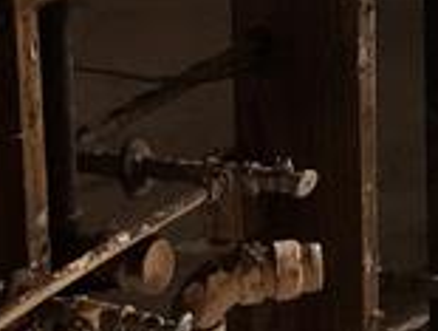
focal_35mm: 191
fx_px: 2422
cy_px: -328
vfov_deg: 7.5
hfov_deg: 9.6
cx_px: 904
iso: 64
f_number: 1.8
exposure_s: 1/15
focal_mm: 3.99
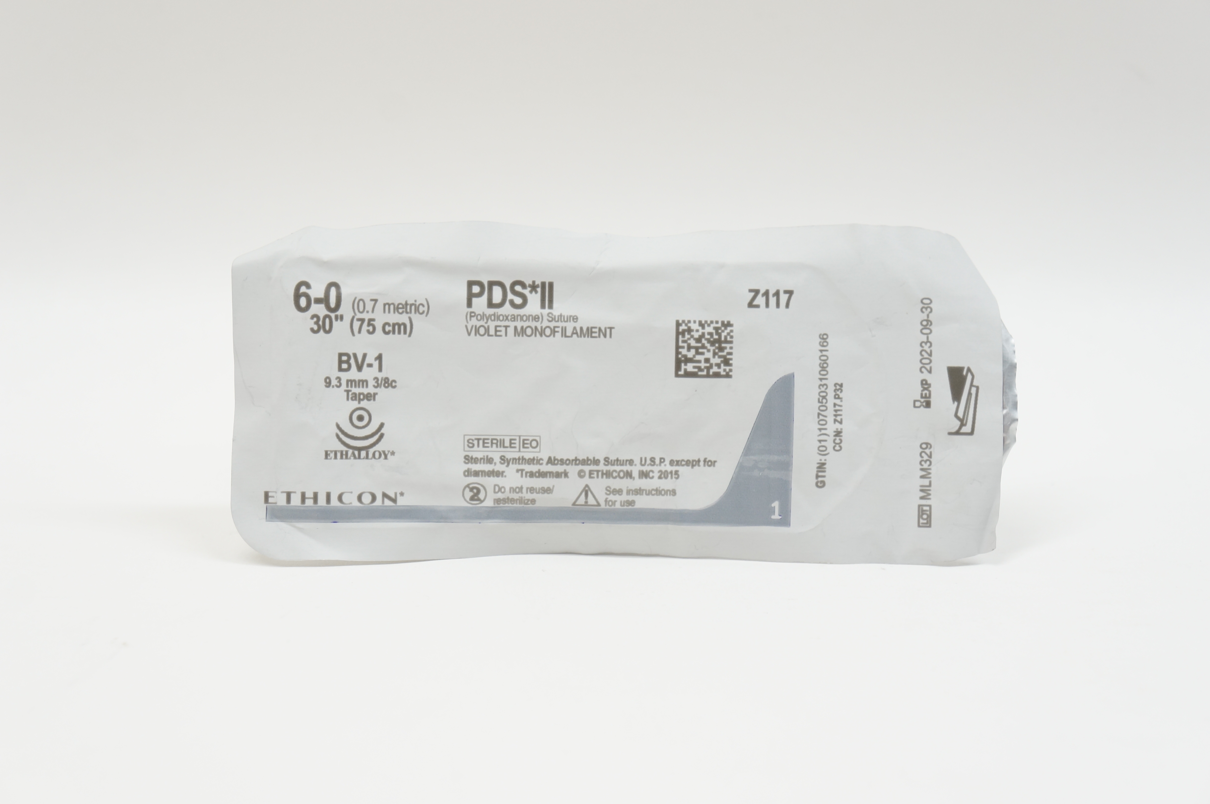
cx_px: 605
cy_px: 402
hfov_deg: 33.4
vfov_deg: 22.6
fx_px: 2014
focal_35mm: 60
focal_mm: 40
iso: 400
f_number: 6.3
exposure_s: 1/50
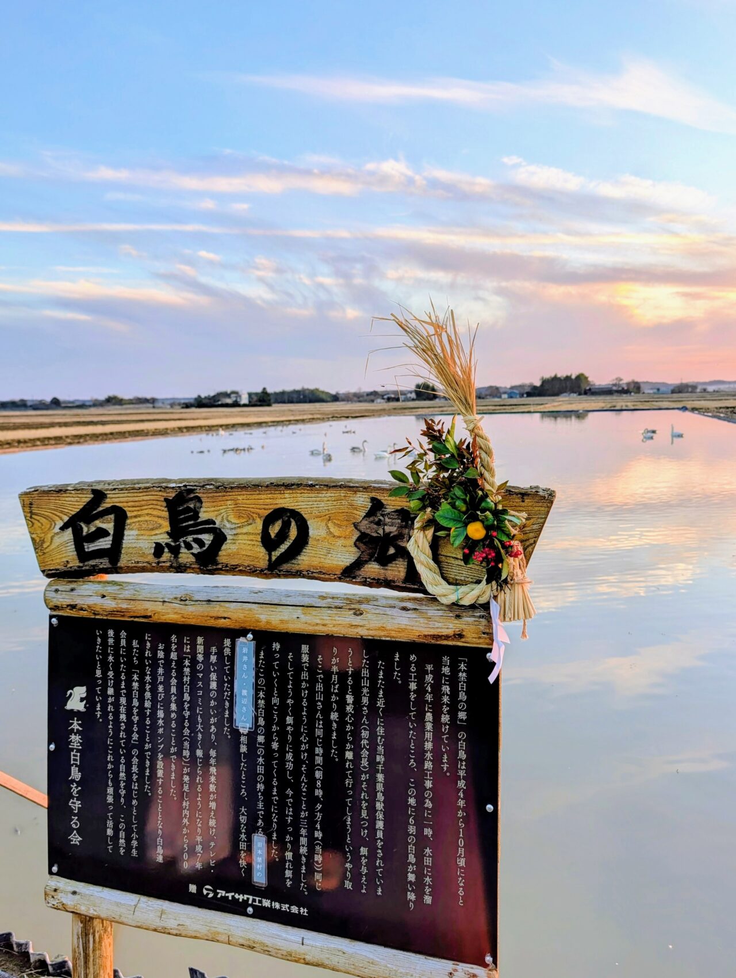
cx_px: 368
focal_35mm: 24
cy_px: 489
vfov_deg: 71.5
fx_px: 679
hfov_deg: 56.9
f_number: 1.68
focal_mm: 6.9
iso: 17
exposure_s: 1/94.4
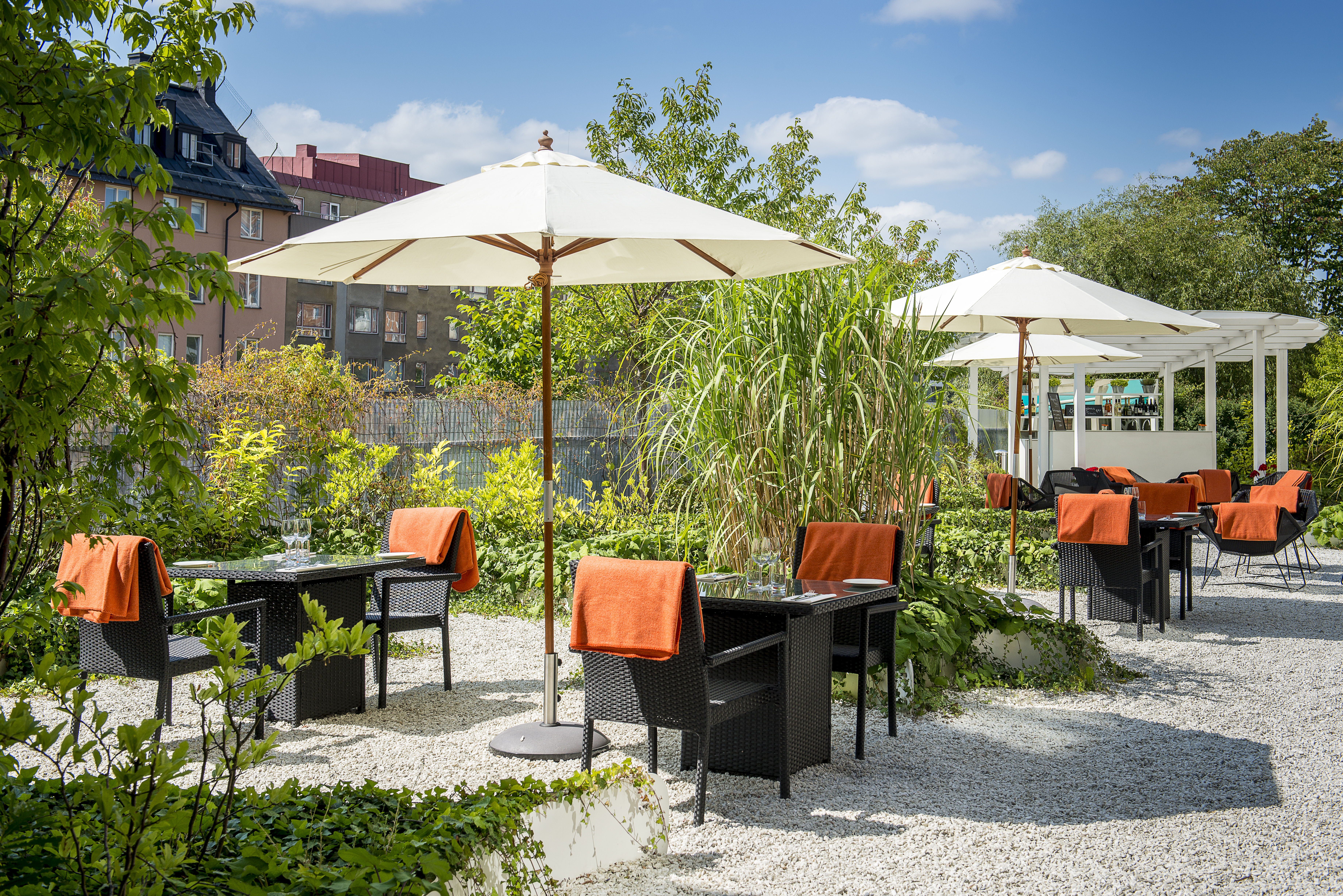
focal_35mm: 44
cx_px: 672
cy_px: 448
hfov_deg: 44.5
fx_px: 1642
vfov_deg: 30.5
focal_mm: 44
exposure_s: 1/250
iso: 100
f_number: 8
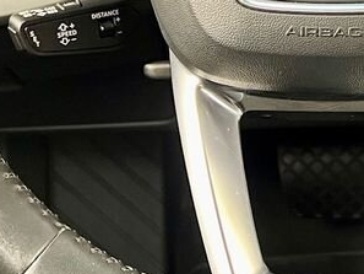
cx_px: 326
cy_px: -98
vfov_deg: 13.5
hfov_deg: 18.4
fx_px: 1105
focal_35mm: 105
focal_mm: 5.7
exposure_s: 1/49
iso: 200
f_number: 1.5
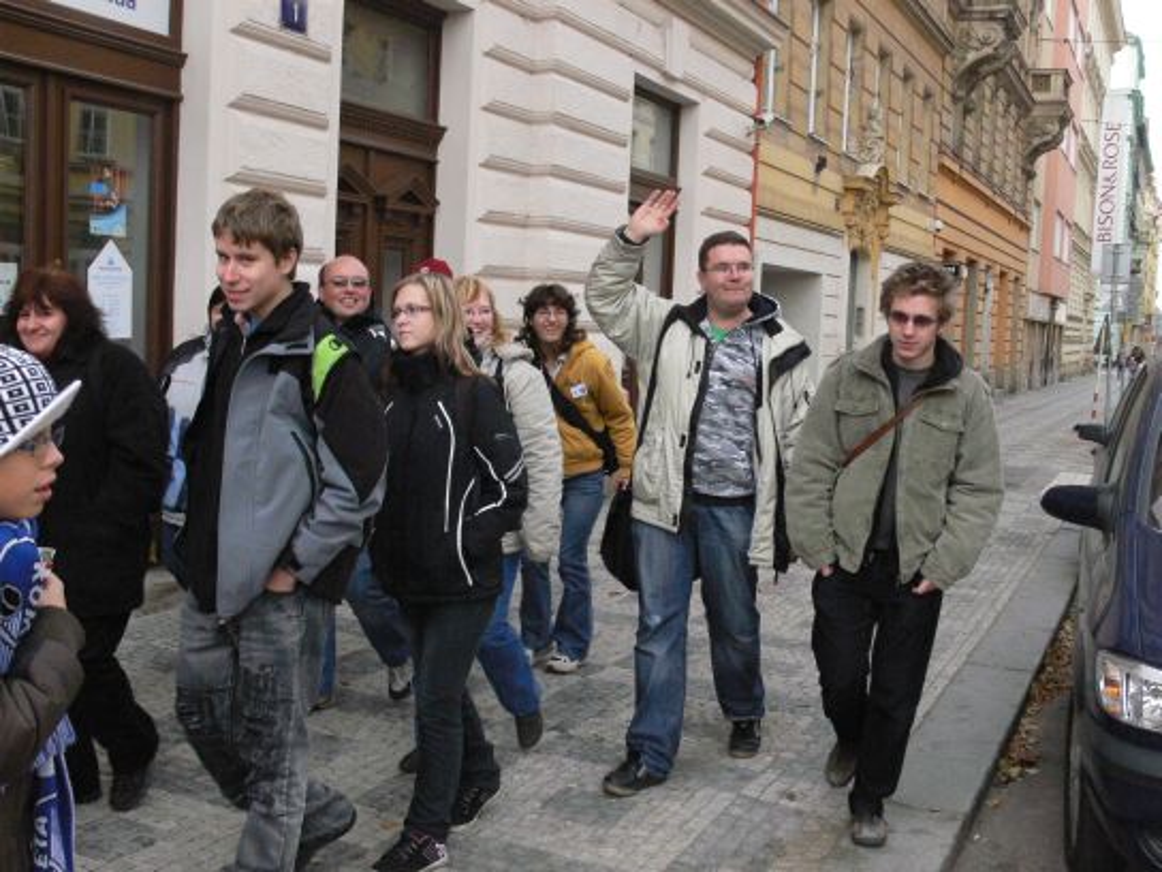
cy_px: 436
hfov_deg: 47.9
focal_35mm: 39
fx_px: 1309
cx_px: 581
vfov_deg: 36.8
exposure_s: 1/250
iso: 400
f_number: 5.6
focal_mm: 8.3
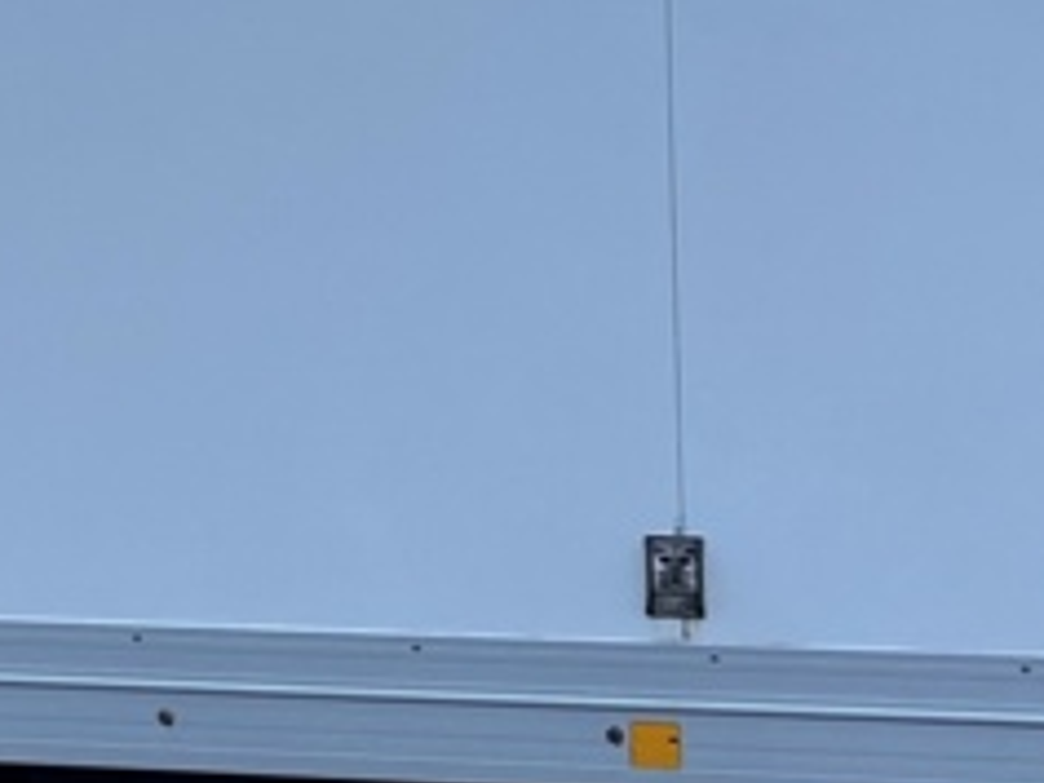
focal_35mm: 110
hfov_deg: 16.9
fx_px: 3318
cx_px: -288
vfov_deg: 13.3
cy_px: 13
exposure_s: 1/102
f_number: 1.6
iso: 125
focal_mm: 5.1
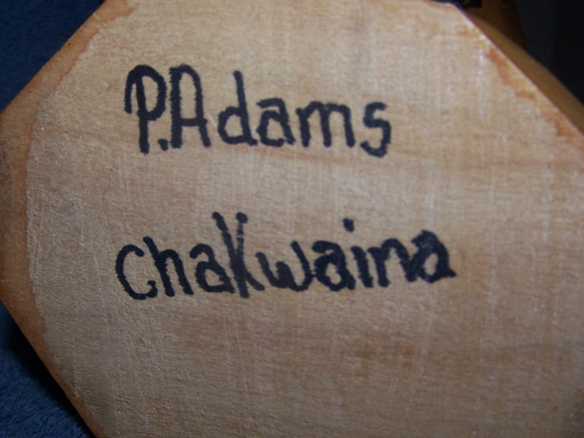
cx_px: 293
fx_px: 1012
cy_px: 279
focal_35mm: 60
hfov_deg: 32.2
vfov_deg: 24.3
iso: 80
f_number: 2.8
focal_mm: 6.3
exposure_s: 1/60
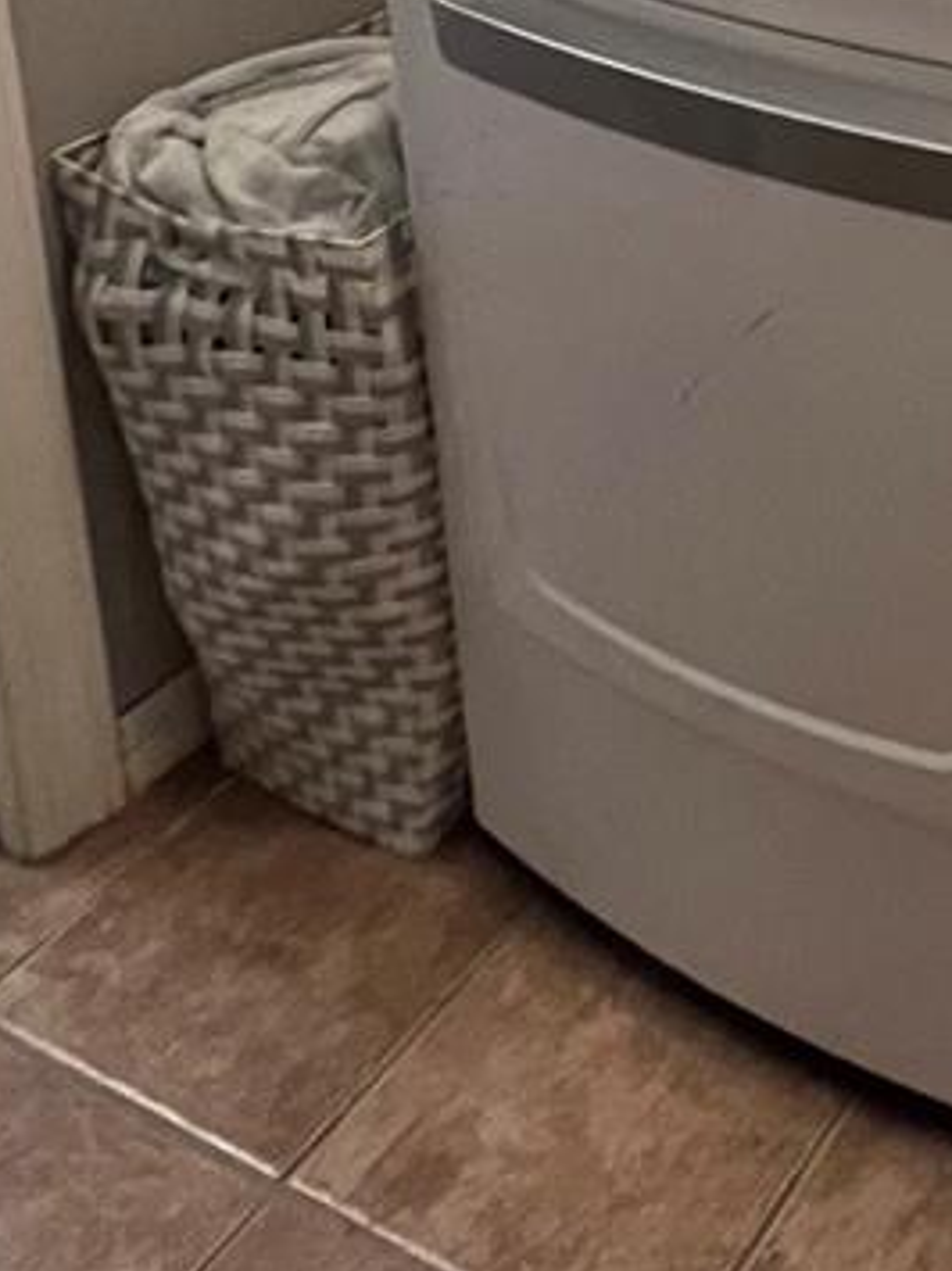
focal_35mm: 44
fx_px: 1614
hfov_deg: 24.1
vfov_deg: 31.1
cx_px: 1507
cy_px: -458
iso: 500
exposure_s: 1/60
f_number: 1.8
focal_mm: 1.57
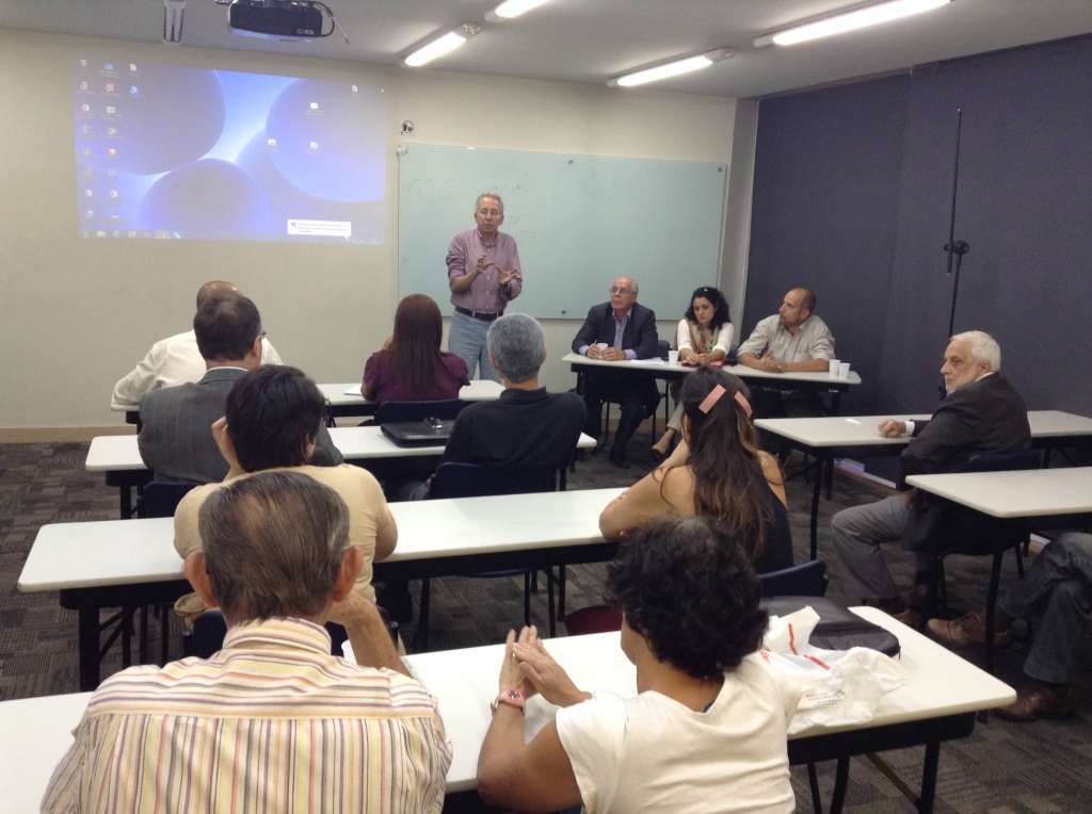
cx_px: 546
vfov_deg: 42.8
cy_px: 407
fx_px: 1039
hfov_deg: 55.4
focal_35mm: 33
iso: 50
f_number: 2.4
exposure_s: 1/24
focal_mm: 3.3
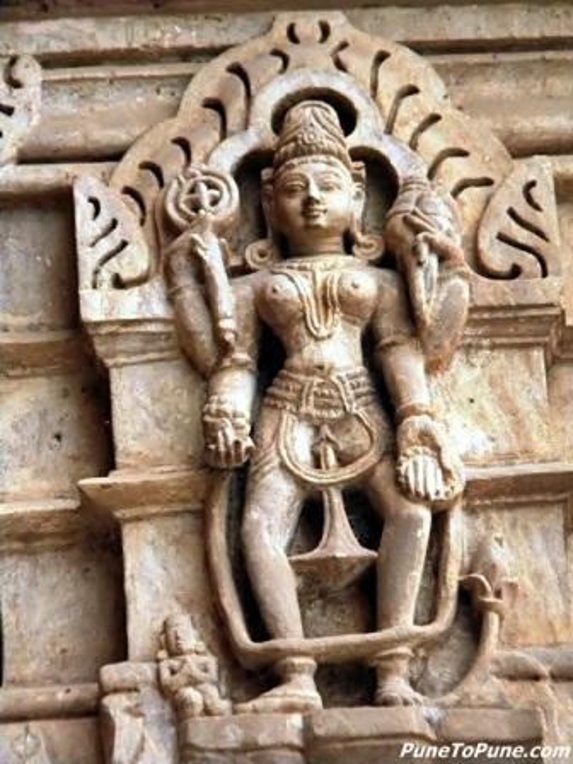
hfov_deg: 10.0
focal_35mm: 148
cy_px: 382
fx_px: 3266
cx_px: 286
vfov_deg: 13.3
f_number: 5
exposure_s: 1/492
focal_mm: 26.8
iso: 400
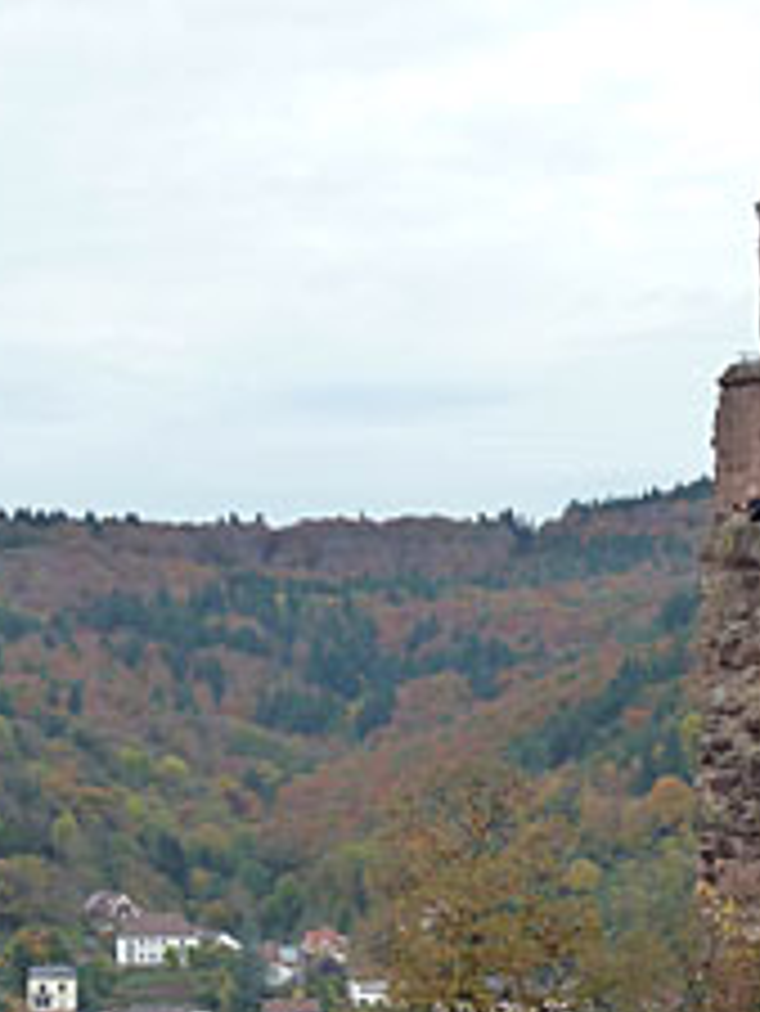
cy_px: 1021
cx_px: 513
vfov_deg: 17.2
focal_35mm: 112
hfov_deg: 13.2
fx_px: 3276
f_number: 4
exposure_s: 1/100
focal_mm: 6.9
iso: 125
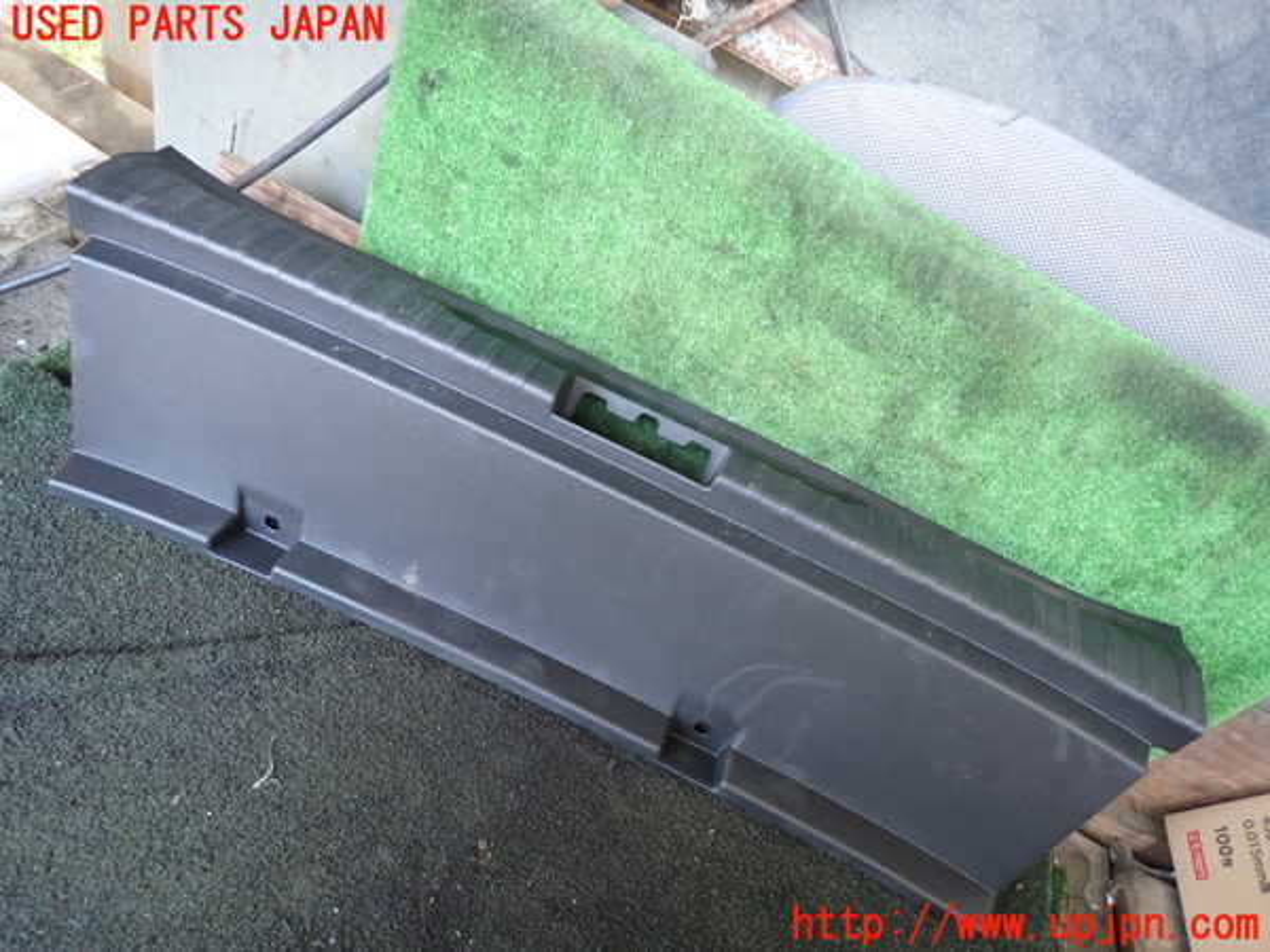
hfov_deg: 69.4
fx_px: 917
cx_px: 635
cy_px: 476
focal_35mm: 25
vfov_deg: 54.9
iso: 200
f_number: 2
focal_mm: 4.5
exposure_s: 1/40
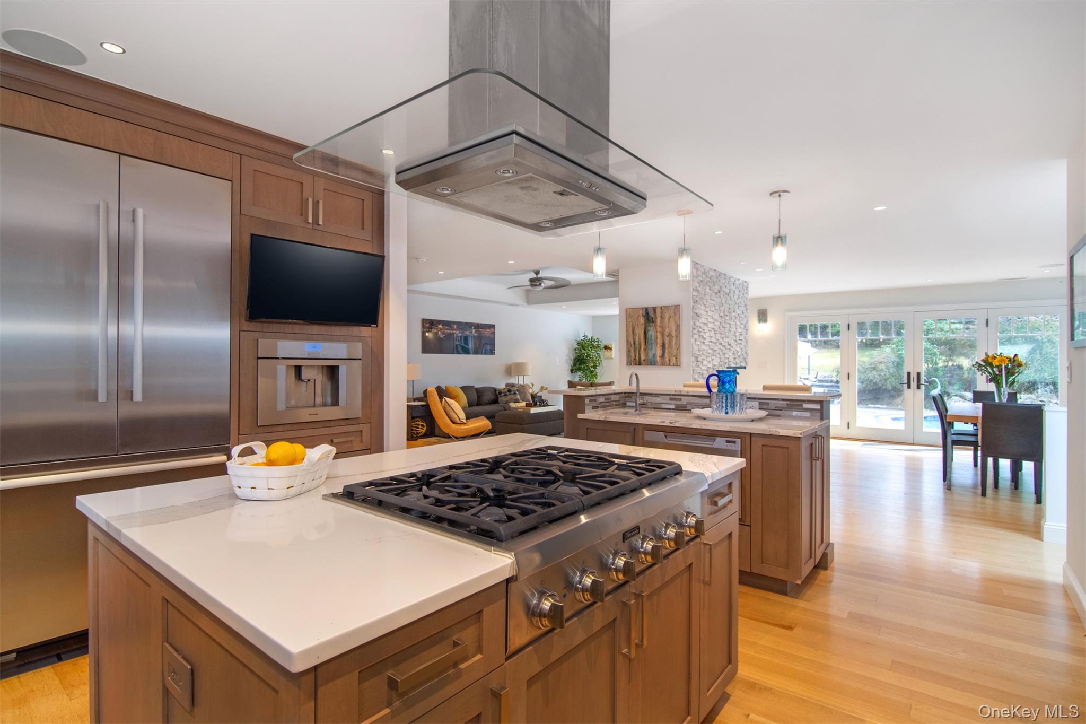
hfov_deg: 95.0
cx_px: 543
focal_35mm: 16
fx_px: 498
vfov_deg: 72.0
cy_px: 362
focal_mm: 11
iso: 640
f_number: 8
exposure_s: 1/60
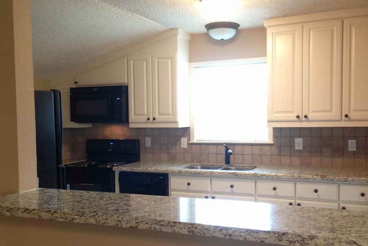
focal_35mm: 41
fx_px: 419
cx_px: 192
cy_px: 136
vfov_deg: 32.6
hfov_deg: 47.4
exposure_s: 1/20
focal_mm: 4.13
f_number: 2.4
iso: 125
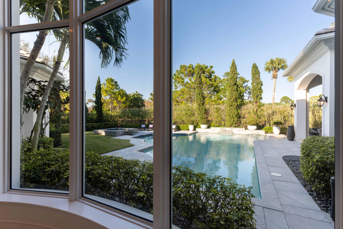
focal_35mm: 16
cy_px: 114
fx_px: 152
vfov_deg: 73.7
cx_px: 172
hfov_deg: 96.7
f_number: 13
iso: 100
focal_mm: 16
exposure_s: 1/20
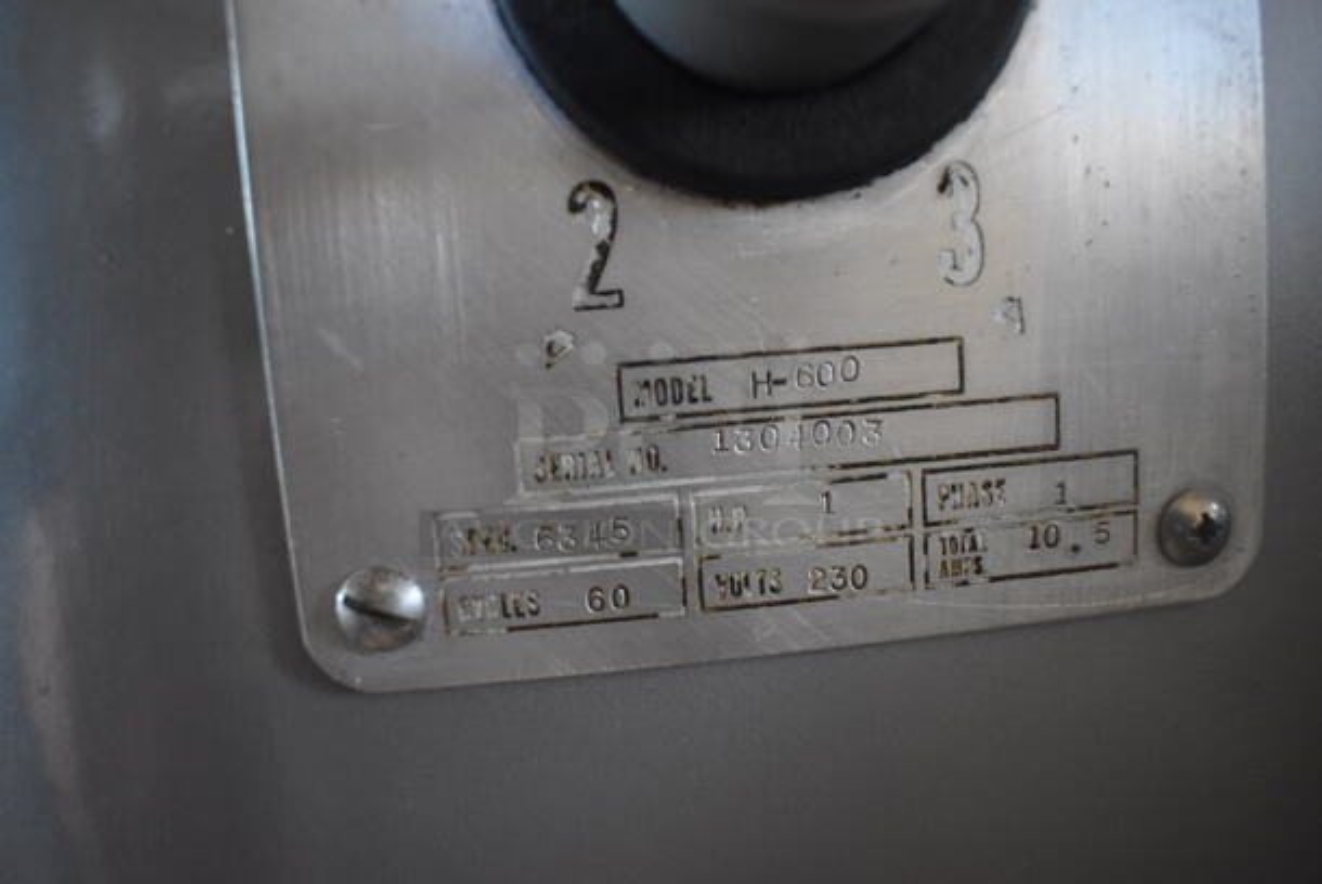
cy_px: 442
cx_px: 661
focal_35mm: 27
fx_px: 992
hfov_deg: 67.3
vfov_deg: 48.0
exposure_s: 1/60
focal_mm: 18
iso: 2200
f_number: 4
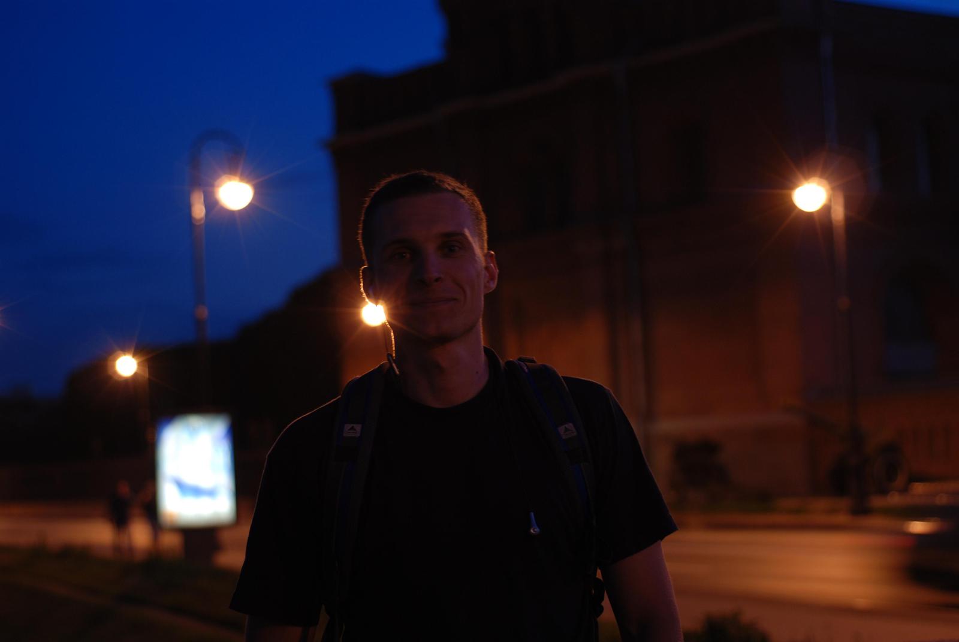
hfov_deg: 27.0
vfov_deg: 18.2
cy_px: 321
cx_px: 480
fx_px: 2000
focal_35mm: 75
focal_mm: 50
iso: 160
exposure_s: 1/8
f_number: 2.8
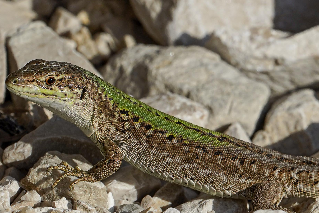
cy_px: 197
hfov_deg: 1.6
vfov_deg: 1.1
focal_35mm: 1301
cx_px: 304
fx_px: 11527
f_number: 11
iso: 250
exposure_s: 1/800
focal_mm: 400
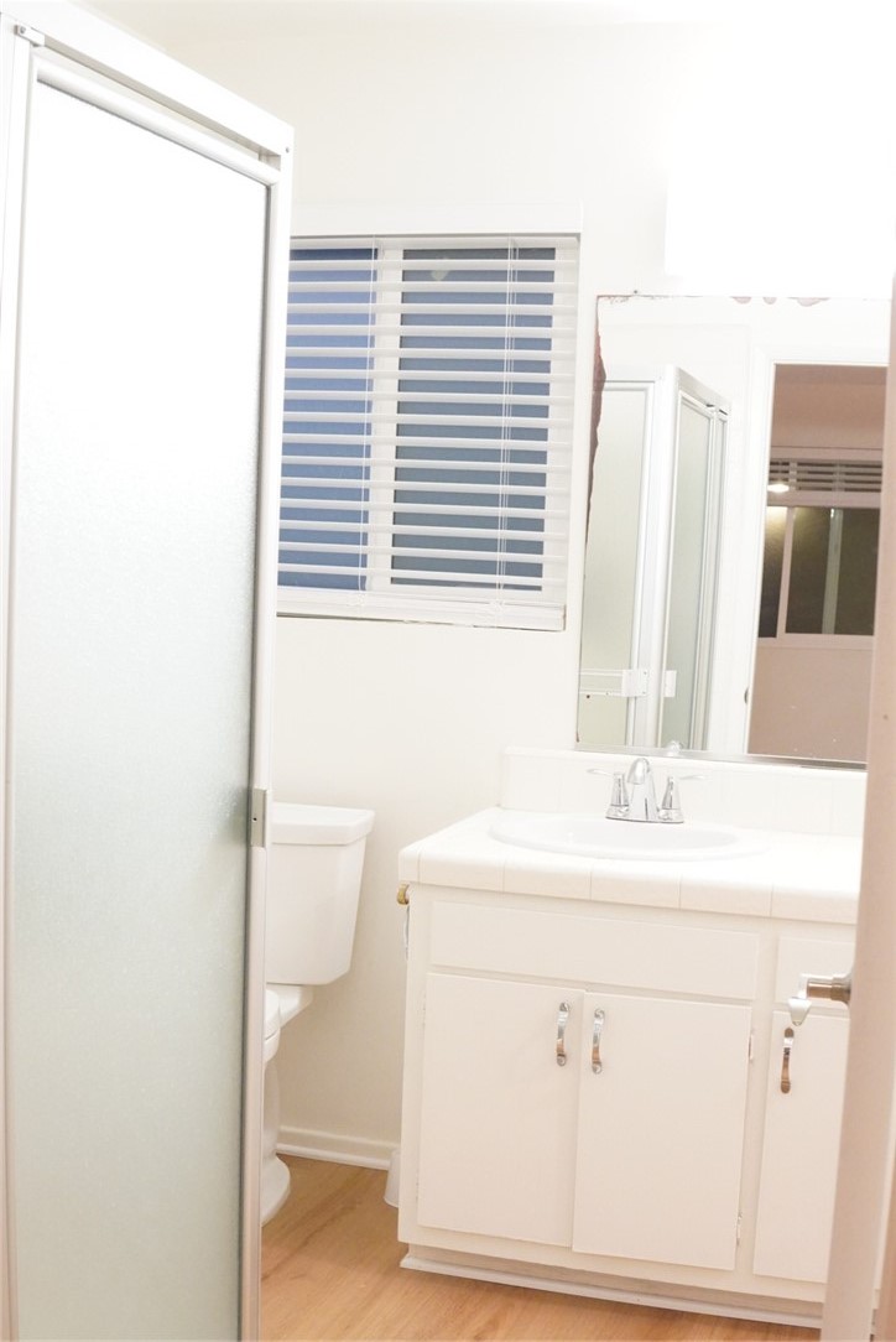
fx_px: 1678
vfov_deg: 43.6
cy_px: 671
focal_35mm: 45
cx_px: 448
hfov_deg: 29.9
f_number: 7.1
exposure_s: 1/40
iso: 6400
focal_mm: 30
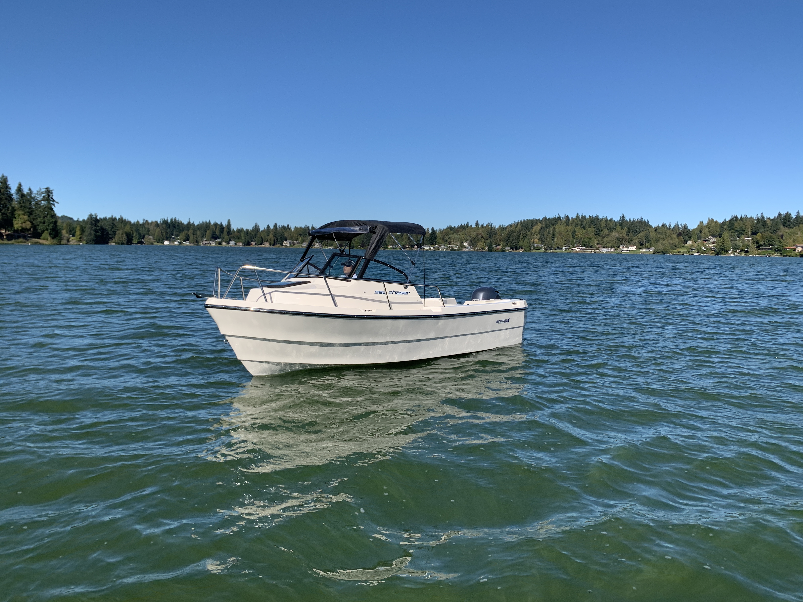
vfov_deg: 53.1
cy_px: 301
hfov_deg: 67.3
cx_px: 402
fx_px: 603
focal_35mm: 26
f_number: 1.8
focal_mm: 4.25
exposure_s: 1/2611
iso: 25
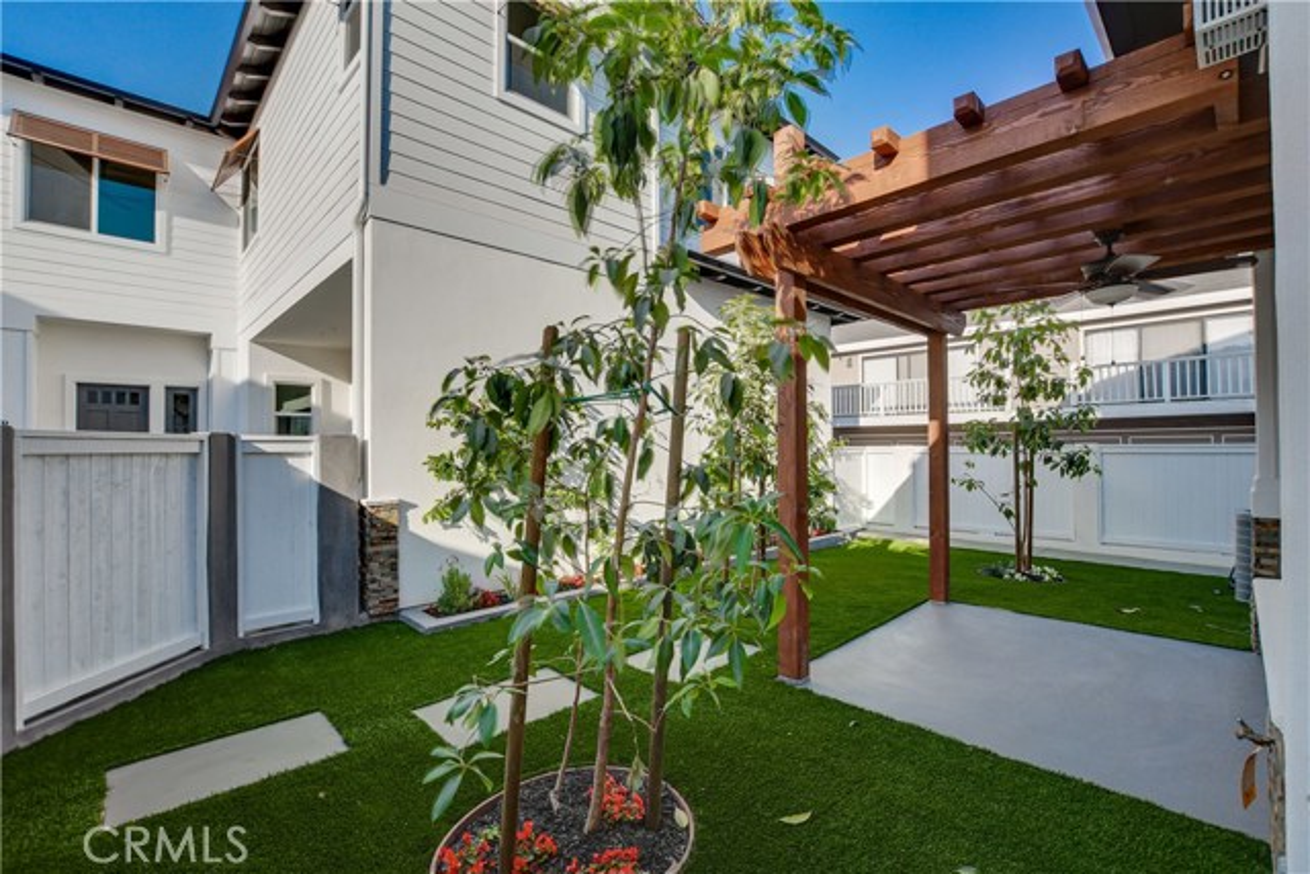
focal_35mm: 15
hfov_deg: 100.4
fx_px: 546
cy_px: 437
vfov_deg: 77.4
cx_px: 655
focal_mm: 10
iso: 400
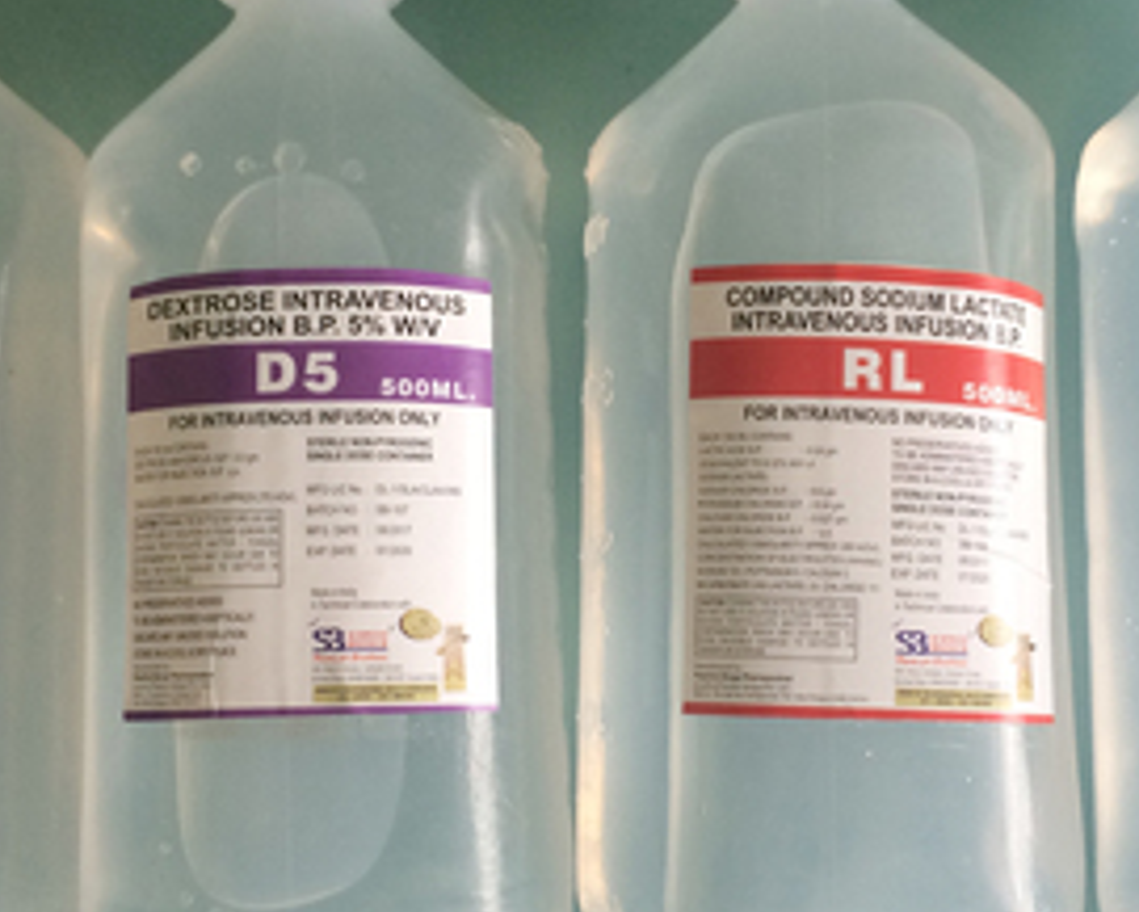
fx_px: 1821
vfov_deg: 28.1
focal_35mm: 54
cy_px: 485
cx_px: 605
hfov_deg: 34.7
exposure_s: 1/40
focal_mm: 4.12
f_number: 2.2
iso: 32
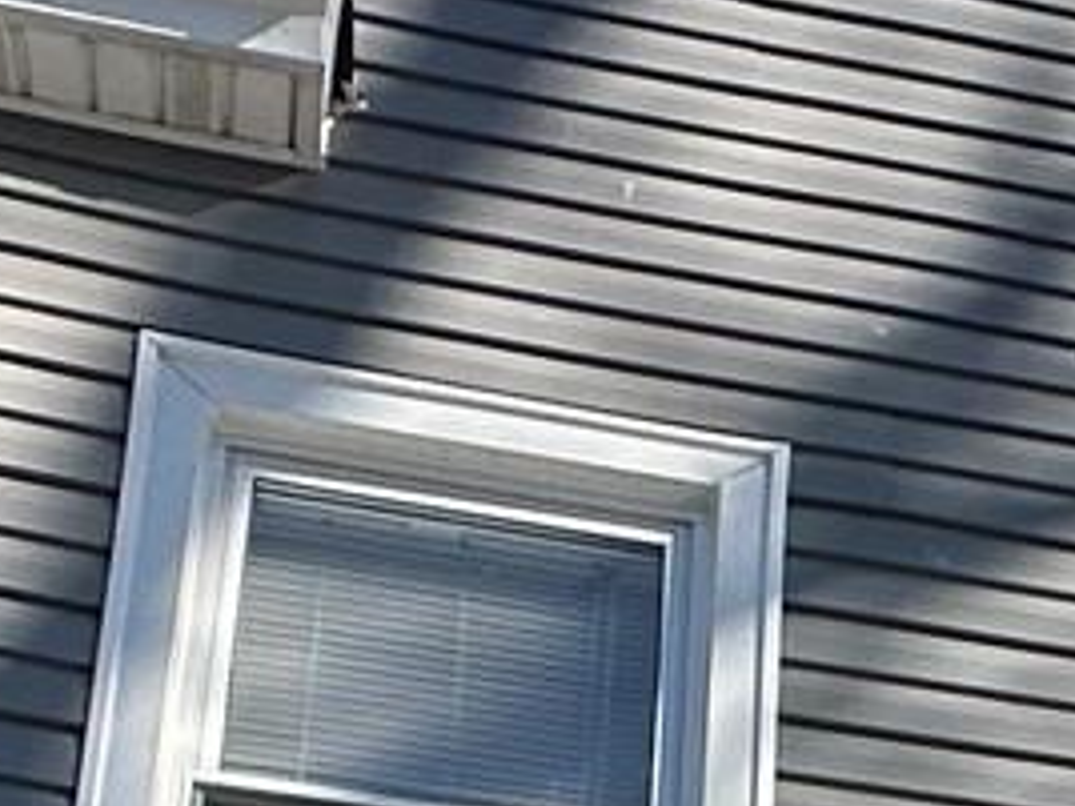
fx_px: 3323
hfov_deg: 17.5
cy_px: 2037
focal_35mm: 107
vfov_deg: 11.2
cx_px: 1284
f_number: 2.2
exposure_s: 1/1159
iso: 50
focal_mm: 2.22
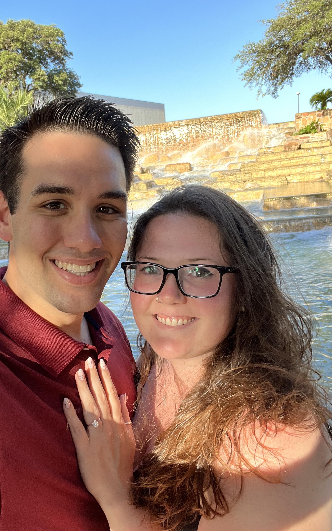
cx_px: 134
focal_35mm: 32
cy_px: 265
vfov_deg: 59.7
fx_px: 463
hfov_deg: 39.3
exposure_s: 1/135
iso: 50
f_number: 2.2
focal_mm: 2.71
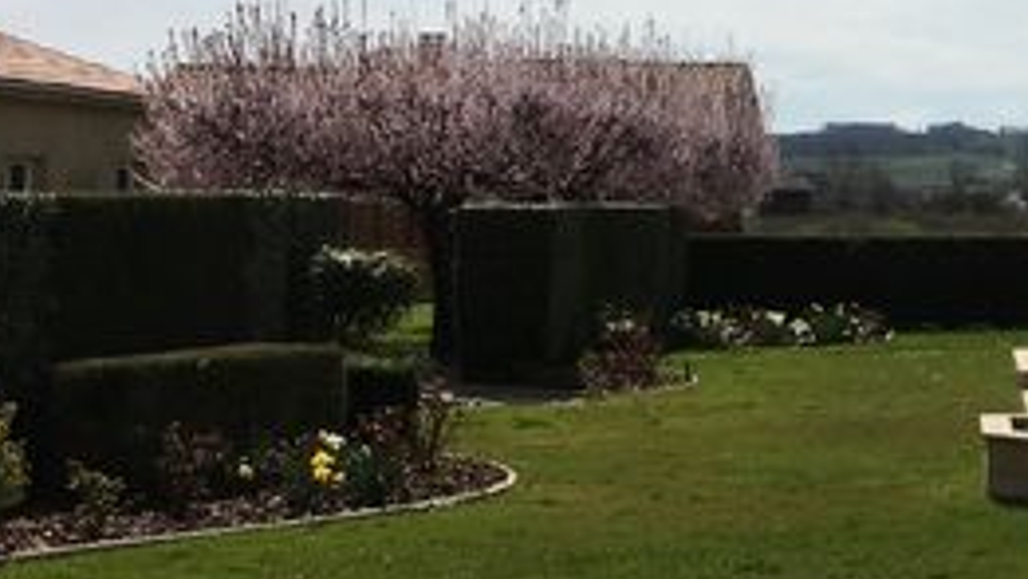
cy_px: 197
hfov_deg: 22.5
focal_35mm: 85
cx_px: 1325
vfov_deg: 14.2
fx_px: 2318
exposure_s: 1/3663
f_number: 2.2
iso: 25
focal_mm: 4.15
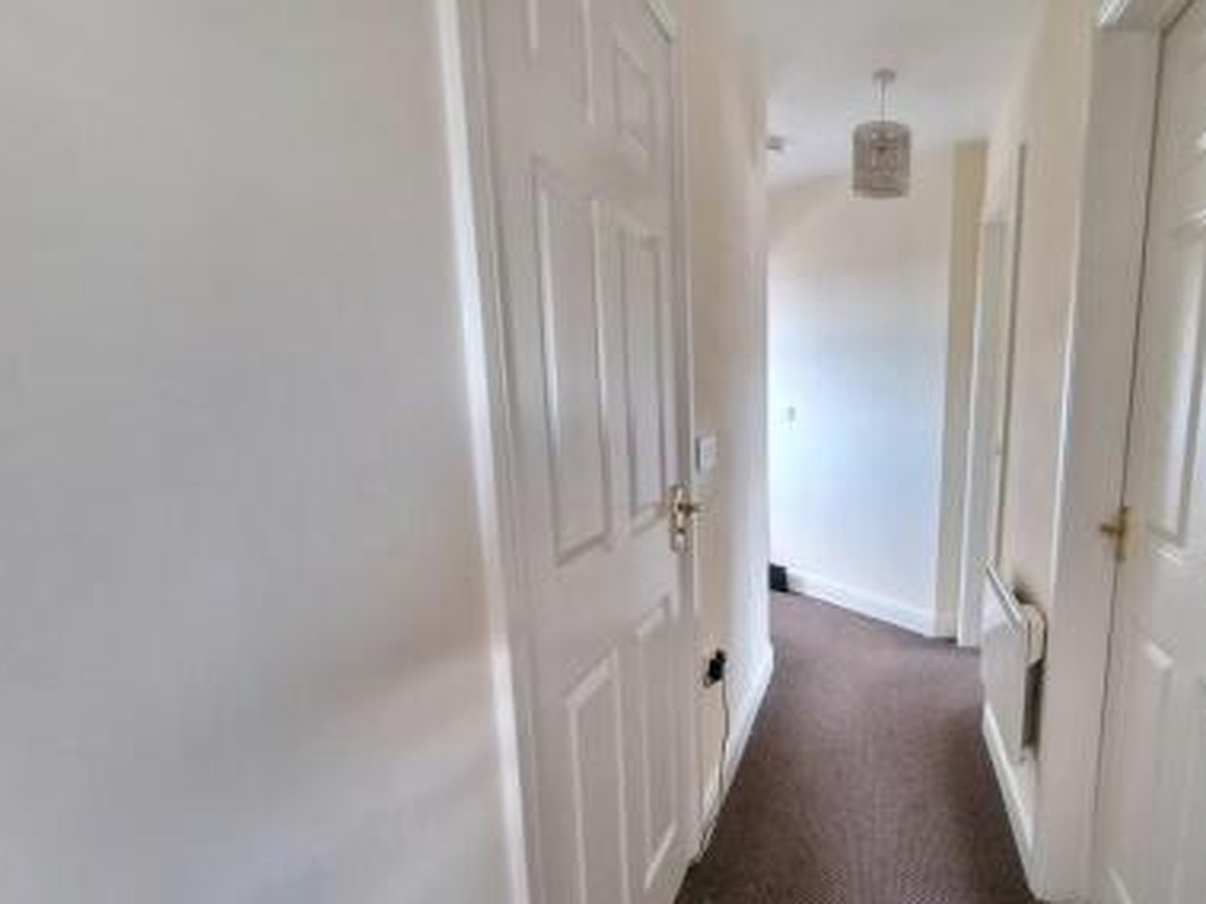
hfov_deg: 77.5
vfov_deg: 65.4
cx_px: 858
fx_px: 697
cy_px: 540
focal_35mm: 20
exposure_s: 1/25
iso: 2500
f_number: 2.2
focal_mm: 2.2
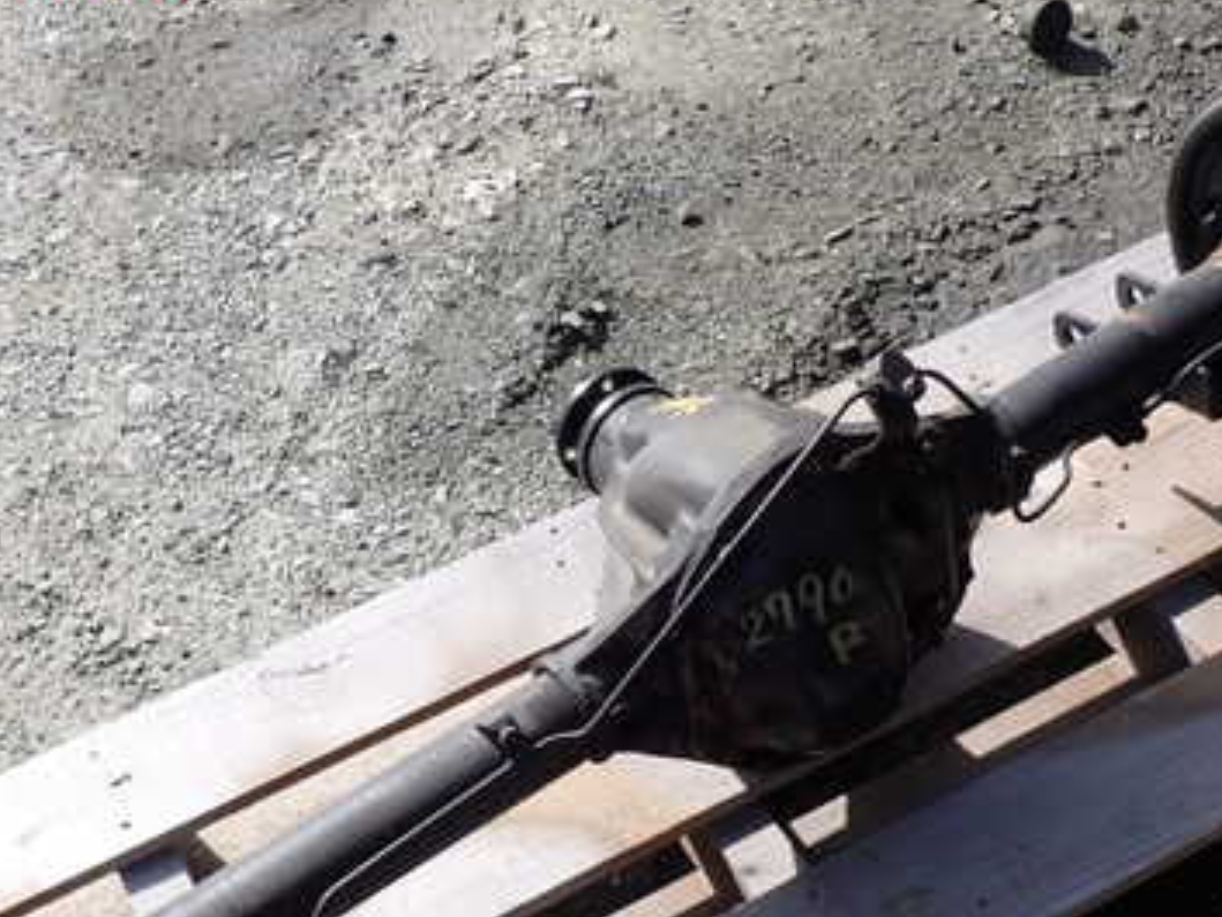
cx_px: 561
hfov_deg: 37.5
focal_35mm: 51
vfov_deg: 28.1
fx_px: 1801
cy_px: 699
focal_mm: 5.4
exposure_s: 1/500
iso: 100
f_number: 3.2
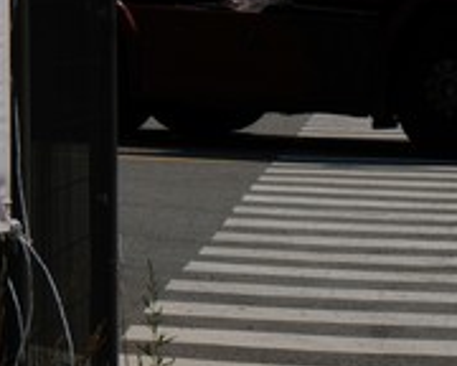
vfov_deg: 6.5
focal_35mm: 238
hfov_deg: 8.1
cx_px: 63
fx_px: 3219
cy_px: 30
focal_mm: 50.5
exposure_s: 1/250
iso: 200
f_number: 22
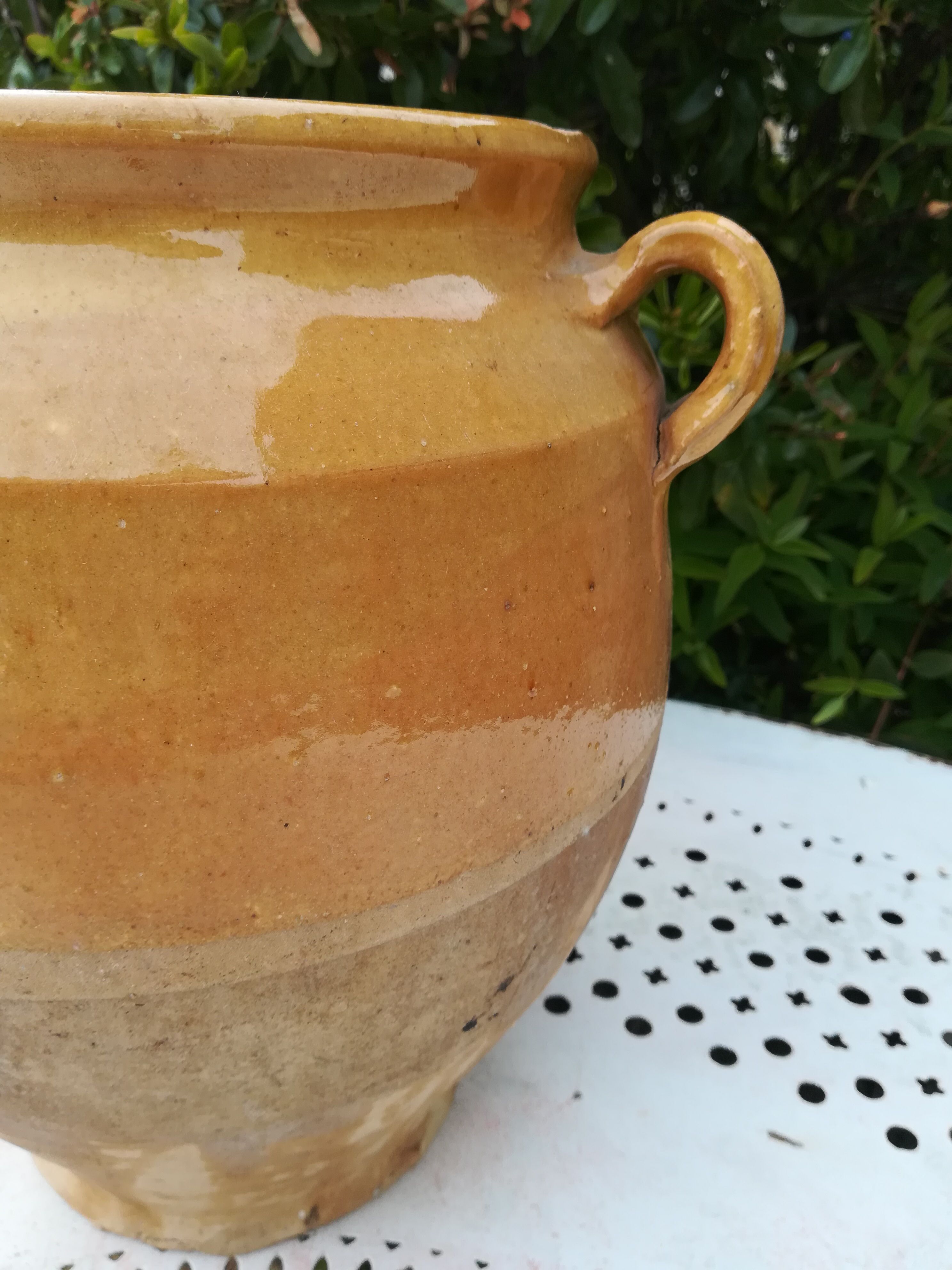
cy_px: 635
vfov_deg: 67.3
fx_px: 953
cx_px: 476
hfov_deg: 53.1
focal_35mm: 26
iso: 50
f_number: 2.2
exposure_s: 1/200
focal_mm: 3.83
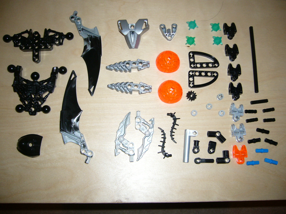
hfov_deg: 52.6
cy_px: 107
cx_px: 143
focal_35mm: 35
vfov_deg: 40.7
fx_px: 289
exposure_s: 1/30
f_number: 2.8
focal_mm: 5.8
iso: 100
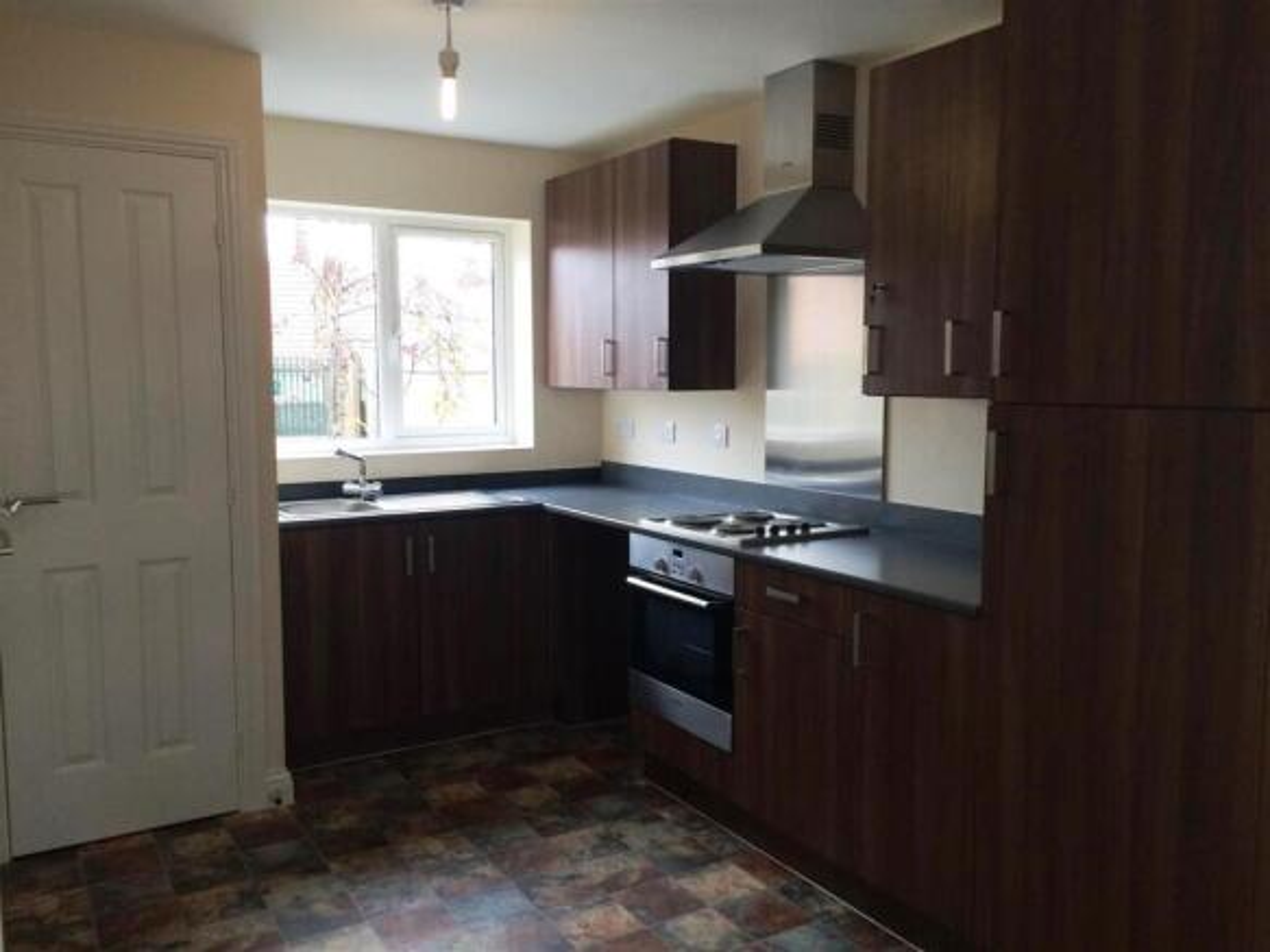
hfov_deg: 60.0
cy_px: 476
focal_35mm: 30
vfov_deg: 46.8
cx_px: 635
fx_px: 1100
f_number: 2.2
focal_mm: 4.12
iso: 64
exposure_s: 1/30
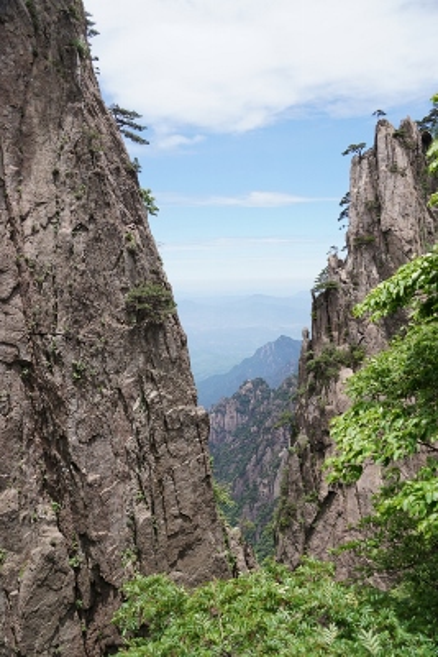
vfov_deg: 57.2
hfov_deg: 40.0
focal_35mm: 33
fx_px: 602
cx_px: 219
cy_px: 328
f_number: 5.6
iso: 100
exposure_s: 1/500
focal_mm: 22
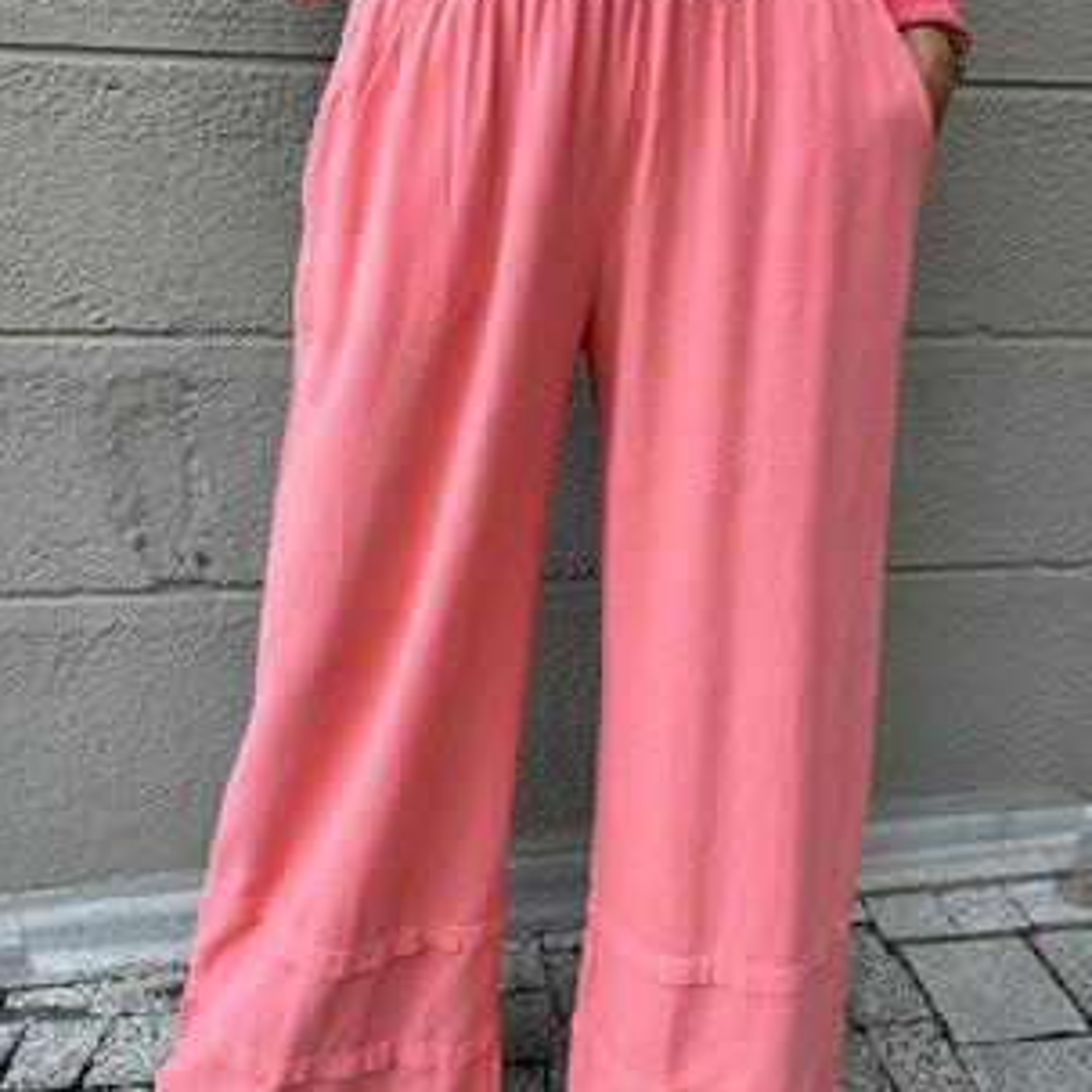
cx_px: 519
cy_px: 517
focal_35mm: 30
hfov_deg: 54.0
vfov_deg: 54.0
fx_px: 1071
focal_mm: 6.86
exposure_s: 1/183
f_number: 1.78
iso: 64
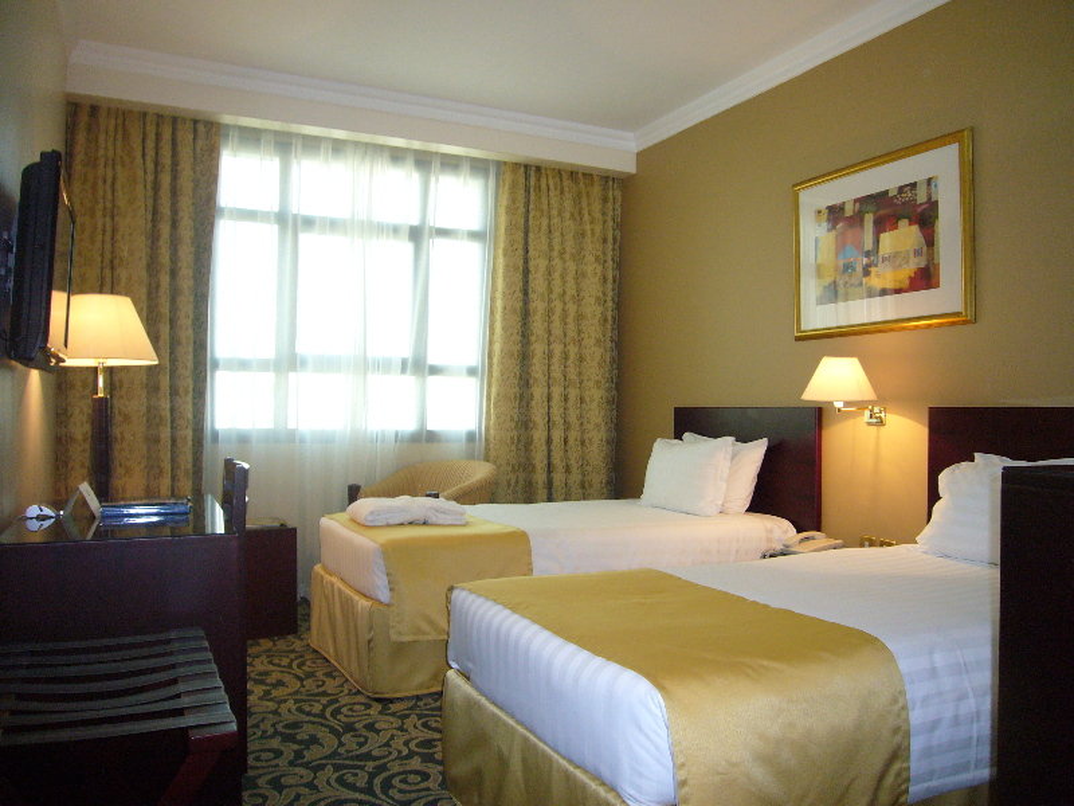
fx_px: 869
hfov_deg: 63.4
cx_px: 537
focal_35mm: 28
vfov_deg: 49.7
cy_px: 403
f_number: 2.8
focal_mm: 4.6
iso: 160
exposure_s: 1/30
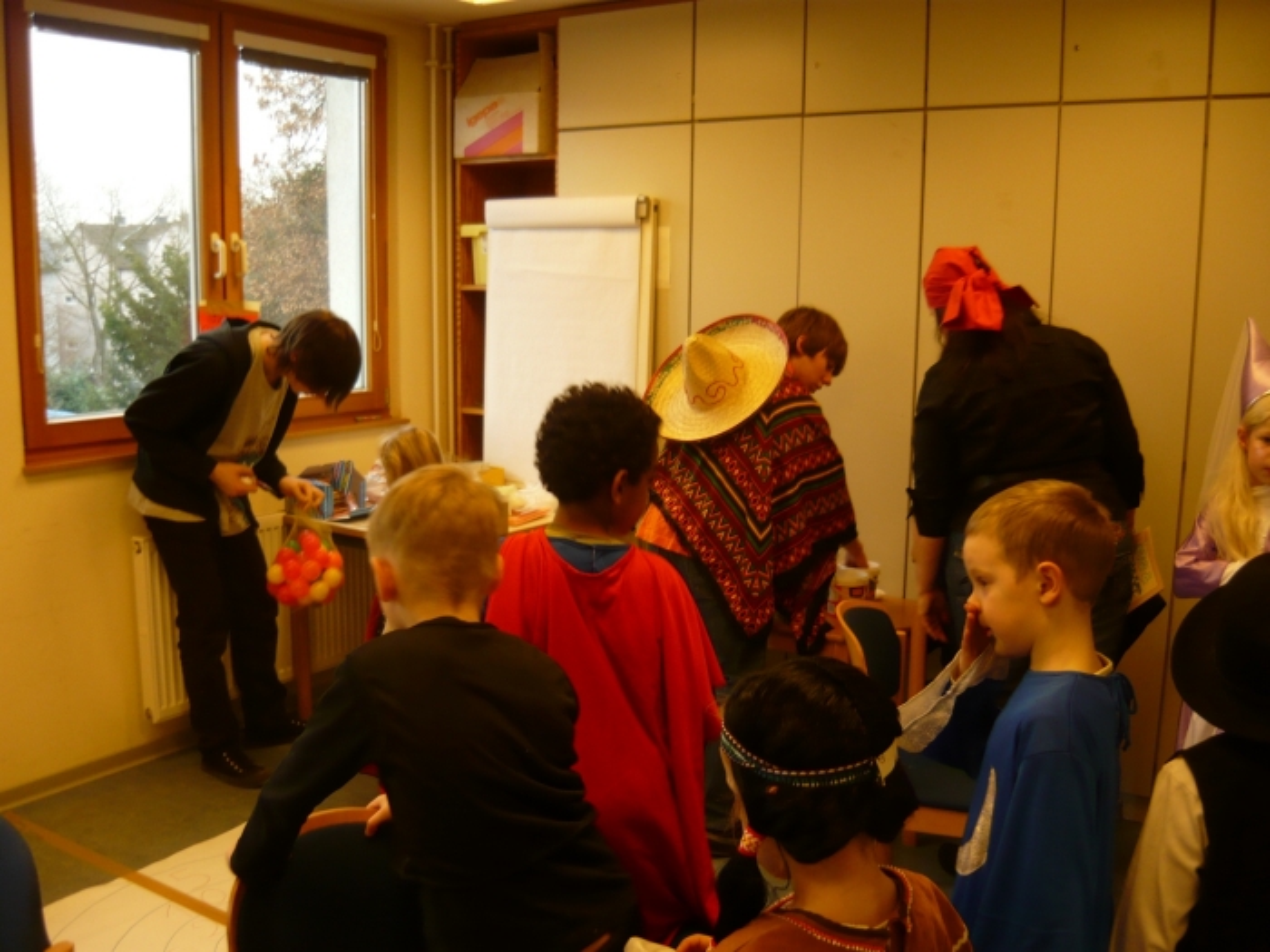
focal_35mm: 33
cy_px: 476
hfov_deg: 55.4
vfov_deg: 42.9
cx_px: 635
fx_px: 1211
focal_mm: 5.5
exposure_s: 1/30
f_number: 2.8
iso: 160
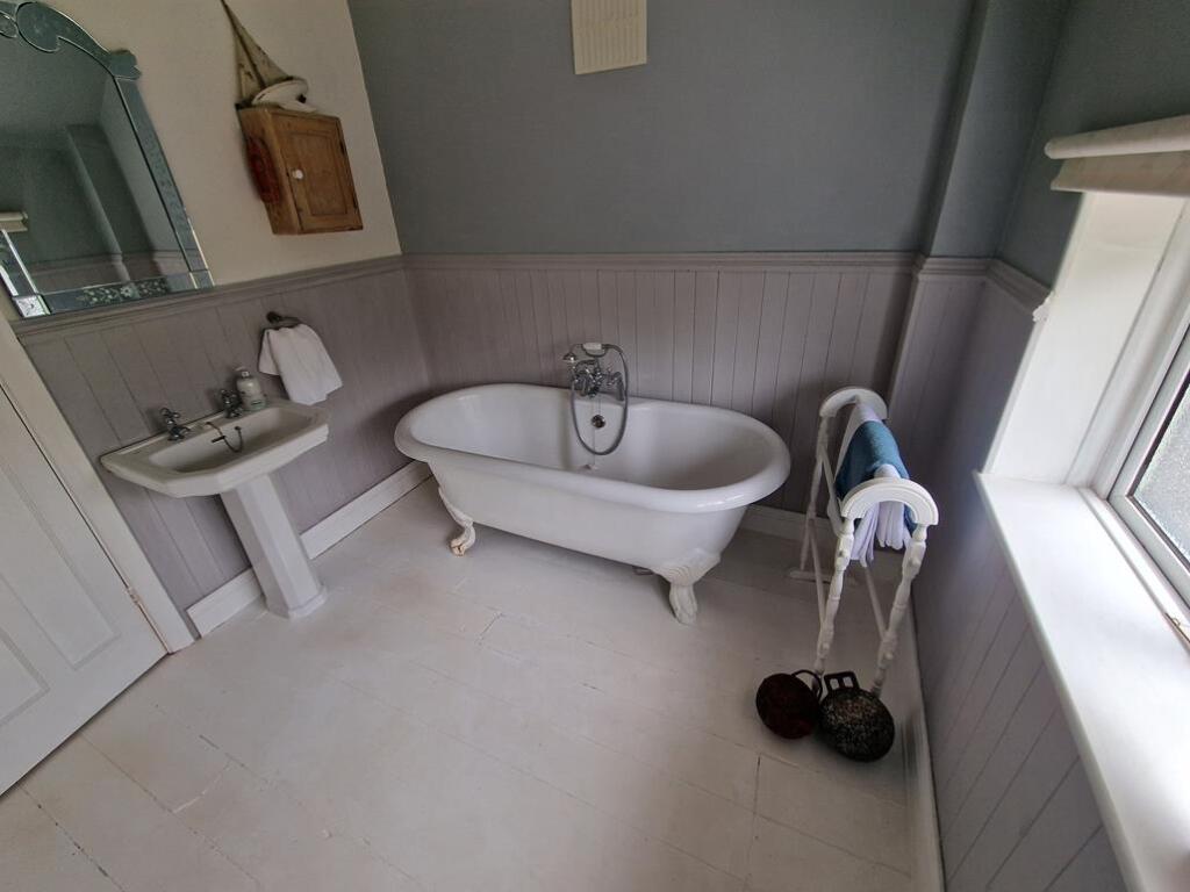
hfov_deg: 106.2
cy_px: 446
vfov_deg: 89.9
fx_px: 447
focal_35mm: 13
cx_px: 595
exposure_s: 1/120
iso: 50
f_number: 2.2
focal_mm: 2.2
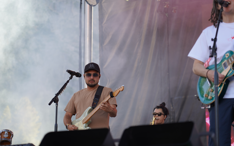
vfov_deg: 13.3
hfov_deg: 21.2
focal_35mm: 98
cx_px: 117
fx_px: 625
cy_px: 69
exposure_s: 1/160
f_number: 4
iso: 125
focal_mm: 96
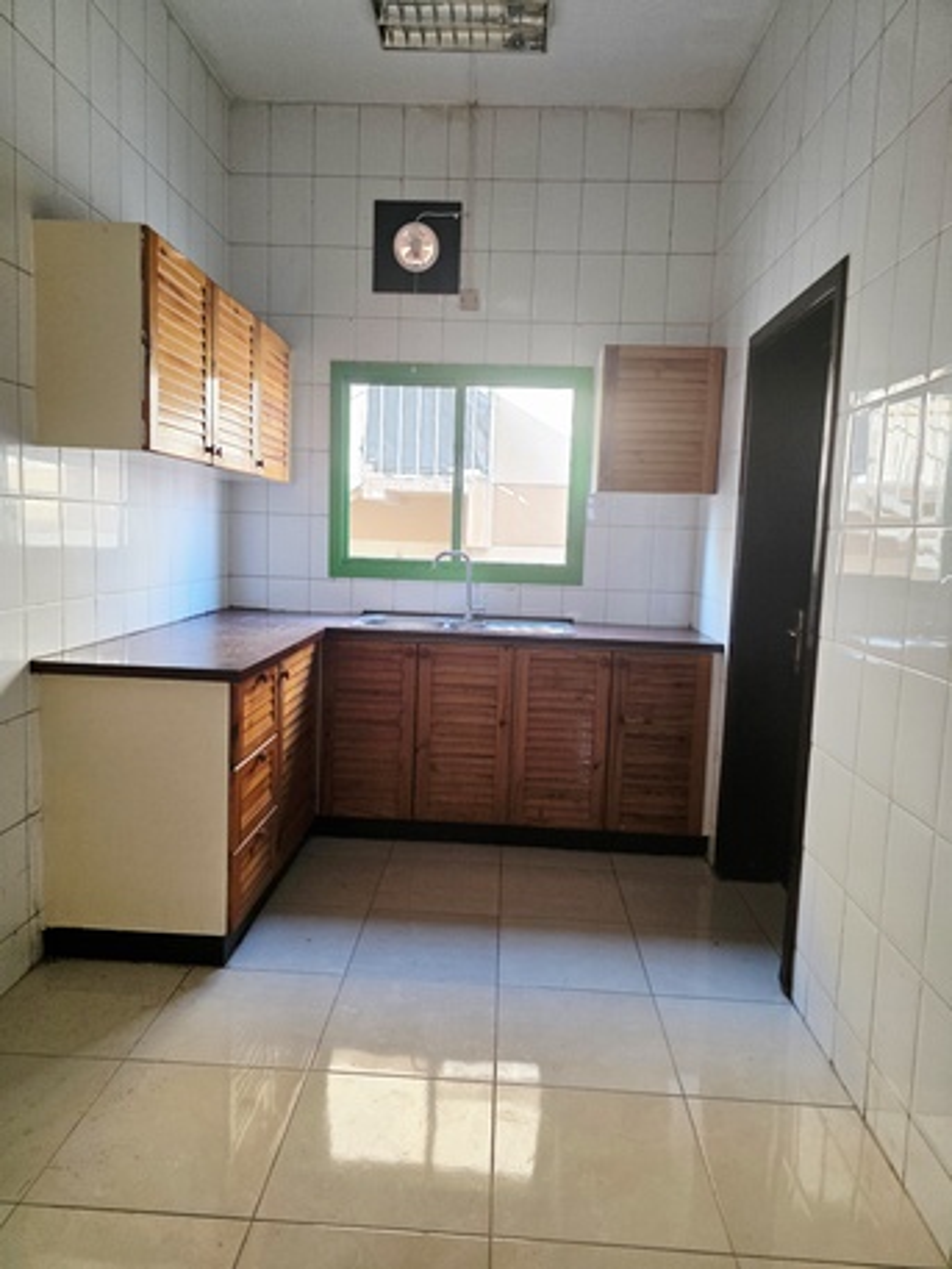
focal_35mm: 23
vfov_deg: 73.9
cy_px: 634
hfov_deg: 58.9
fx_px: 843
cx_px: 476
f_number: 1.7
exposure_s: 1/182
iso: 200
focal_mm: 6.3
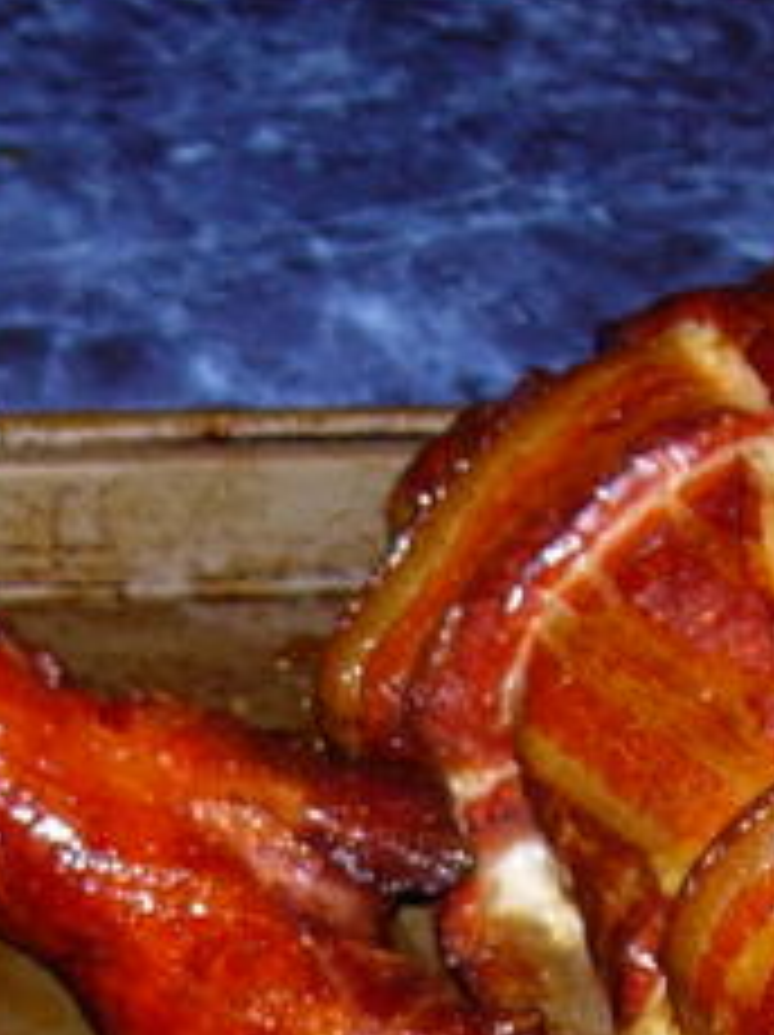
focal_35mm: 149
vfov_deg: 12.8
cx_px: 234
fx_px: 4450
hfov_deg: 9.9
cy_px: 1415
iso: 79
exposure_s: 1/64
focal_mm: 7.8
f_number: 2.8
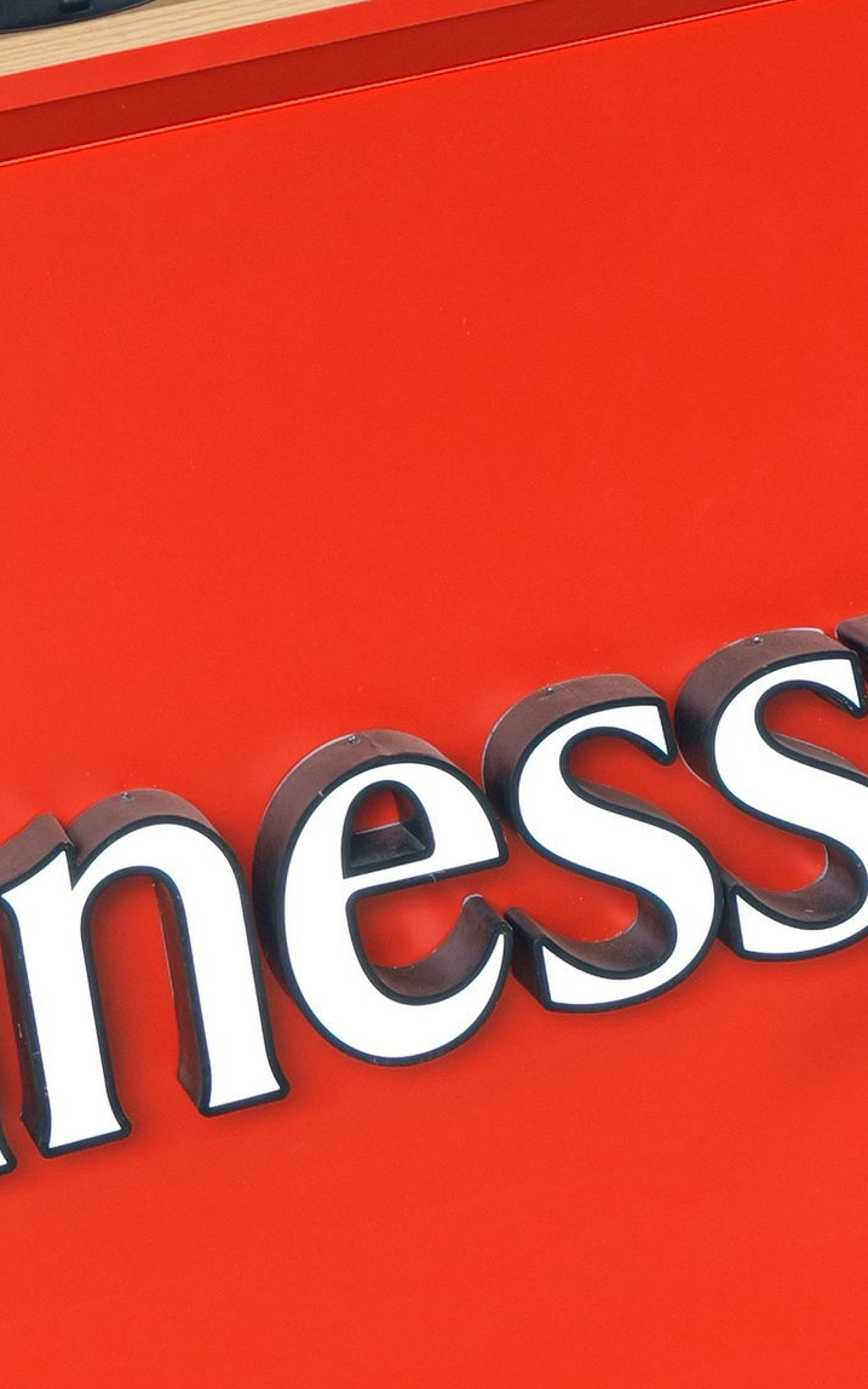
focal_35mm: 116
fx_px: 4390
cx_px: 109
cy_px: -286
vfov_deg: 17.2
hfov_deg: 11.2
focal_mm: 34
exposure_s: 1/100
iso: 500
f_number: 7.1
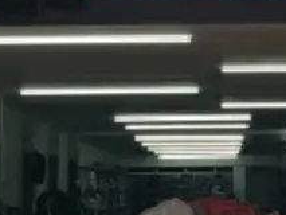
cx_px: 199
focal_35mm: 141
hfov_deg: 14.0
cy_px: -8
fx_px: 1166
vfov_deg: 10.4
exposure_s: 1/161
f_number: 2.4
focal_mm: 4.3
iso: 50
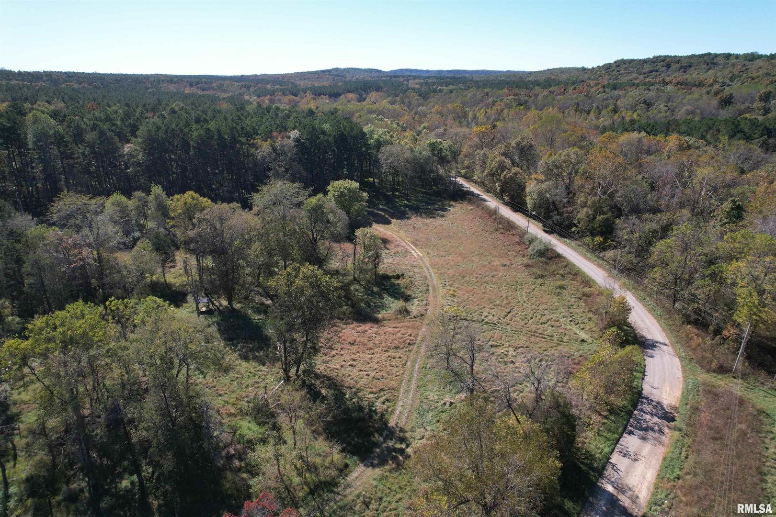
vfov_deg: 57.2
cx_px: 388
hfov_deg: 78.6
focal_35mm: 22
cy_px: 258
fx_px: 474
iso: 100
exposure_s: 1/1250
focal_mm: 8.38
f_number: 2.8
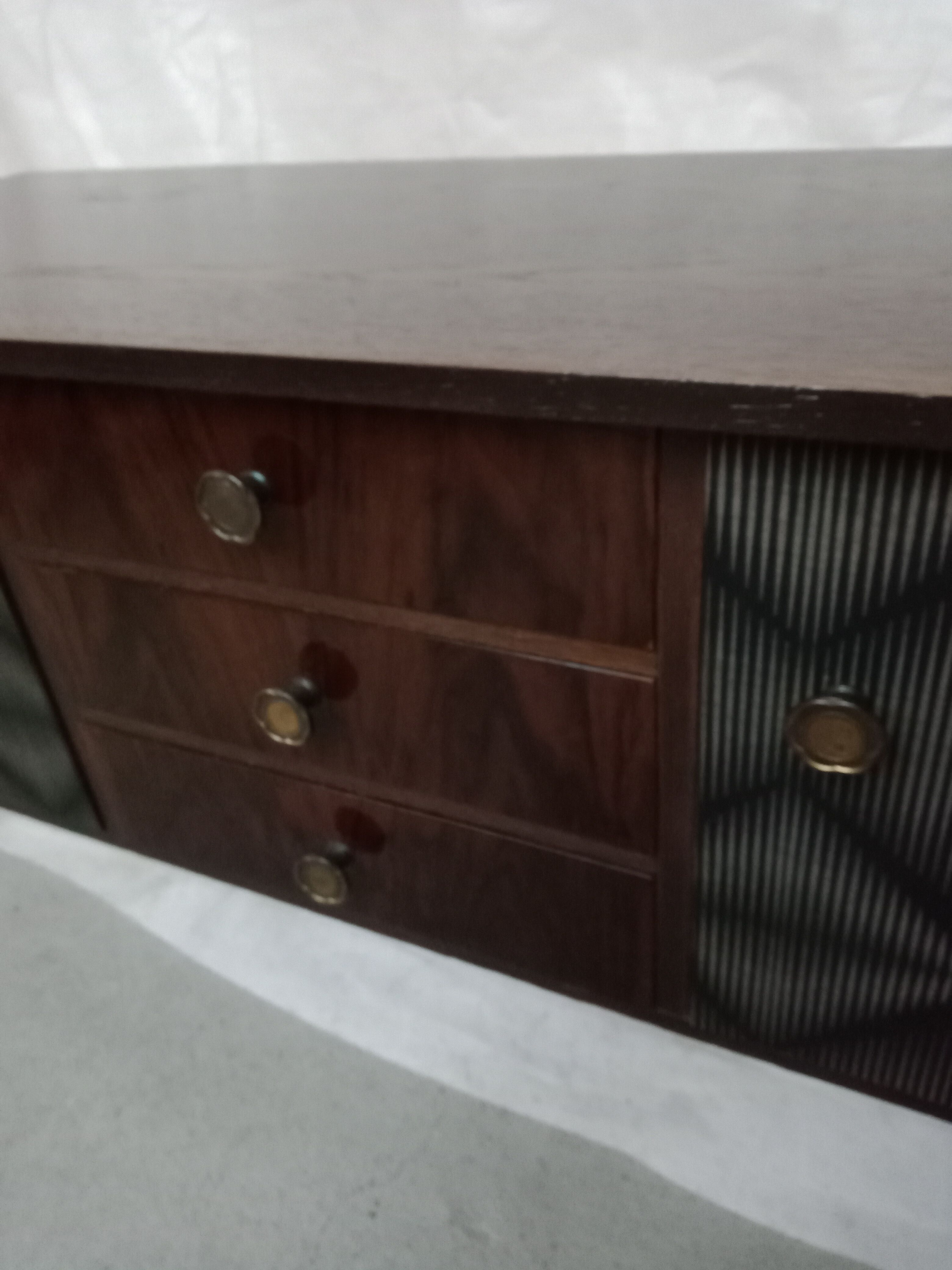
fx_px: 990
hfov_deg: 51.4
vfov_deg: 65.3
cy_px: 635
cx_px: 476
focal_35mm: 27
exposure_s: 1/20
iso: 1462
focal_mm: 3.54
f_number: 2
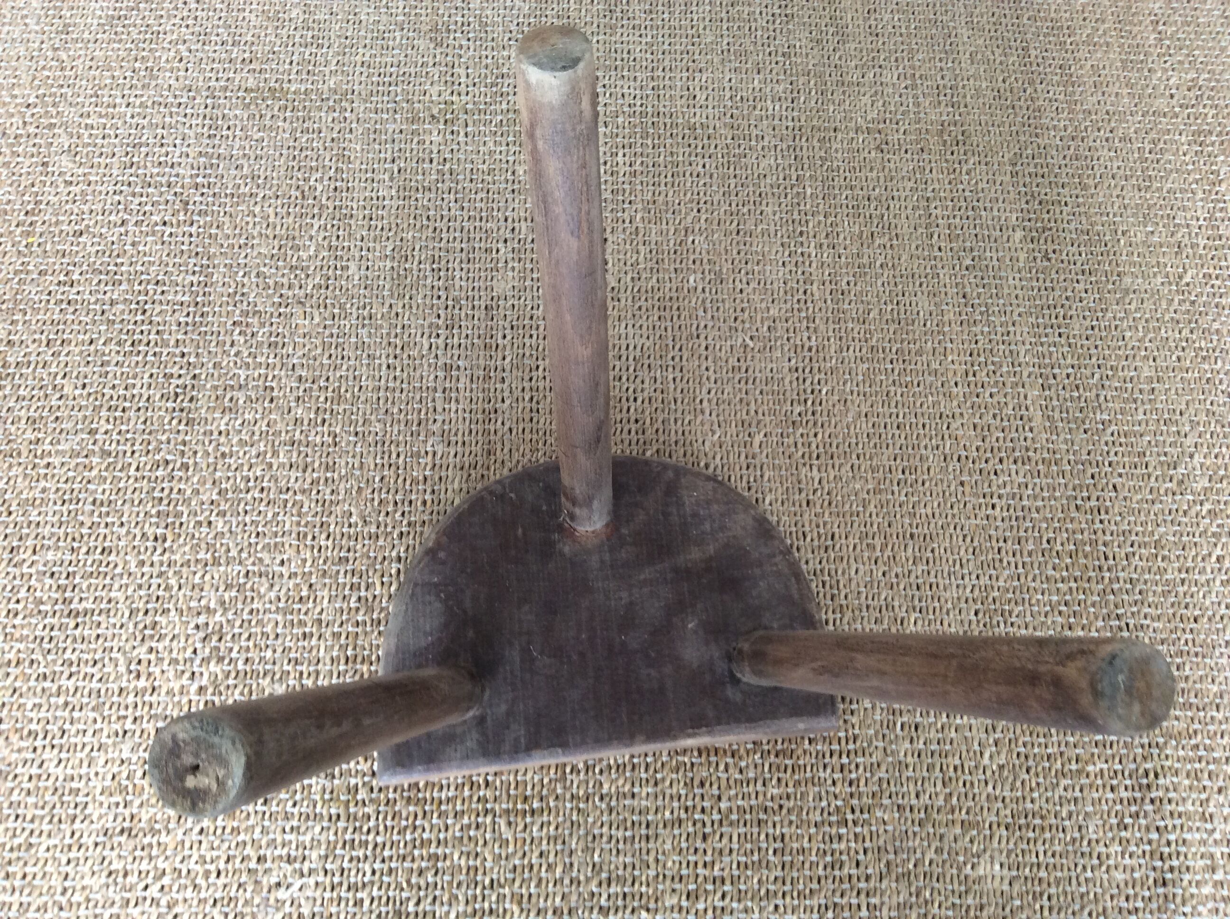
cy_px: 460
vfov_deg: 44.1
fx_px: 1135
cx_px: 615
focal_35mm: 32
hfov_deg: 56.9
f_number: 2.4
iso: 64
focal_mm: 3.3
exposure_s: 1/25
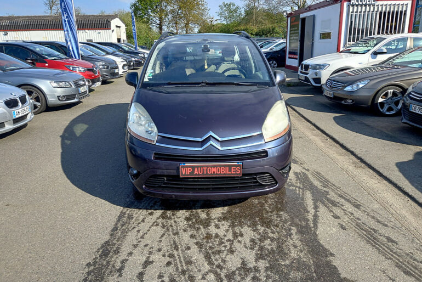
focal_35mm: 27
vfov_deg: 47.8
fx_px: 317
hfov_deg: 67.4
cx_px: 206
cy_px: 121
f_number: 2
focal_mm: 4.6
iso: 25
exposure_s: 1/546
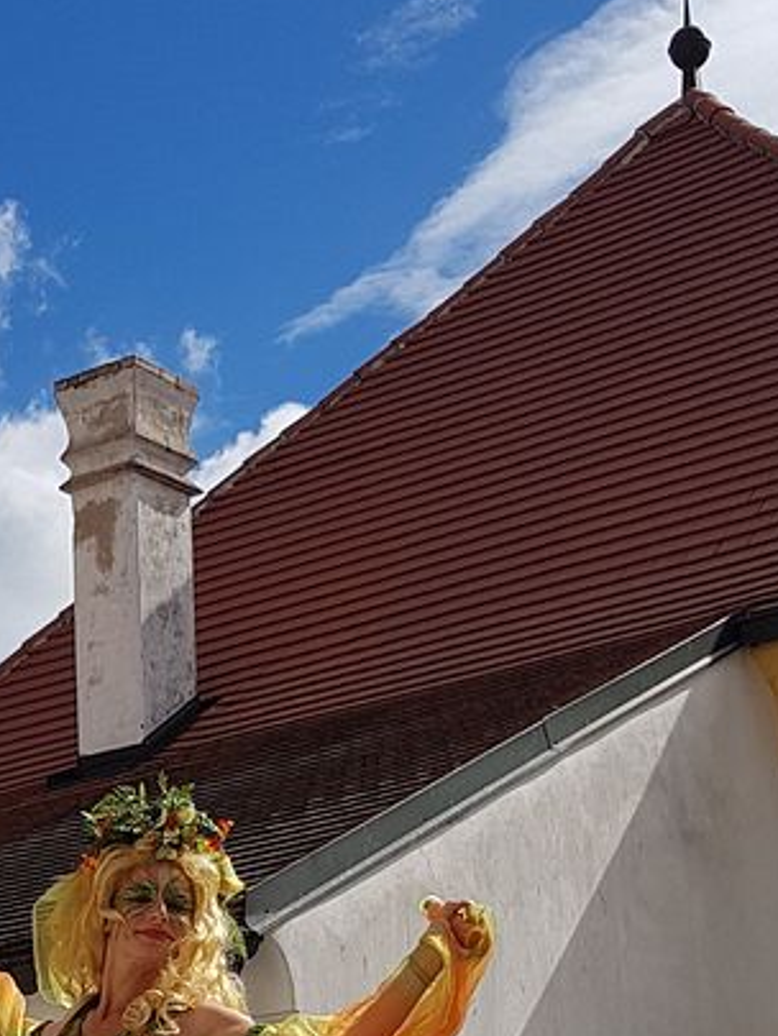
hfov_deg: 19.1
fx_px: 2306
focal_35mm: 77
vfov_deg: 23.4
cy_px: 1207
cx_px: 243
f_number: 1.7
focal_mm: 4.2
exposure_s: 1/4976
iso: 50
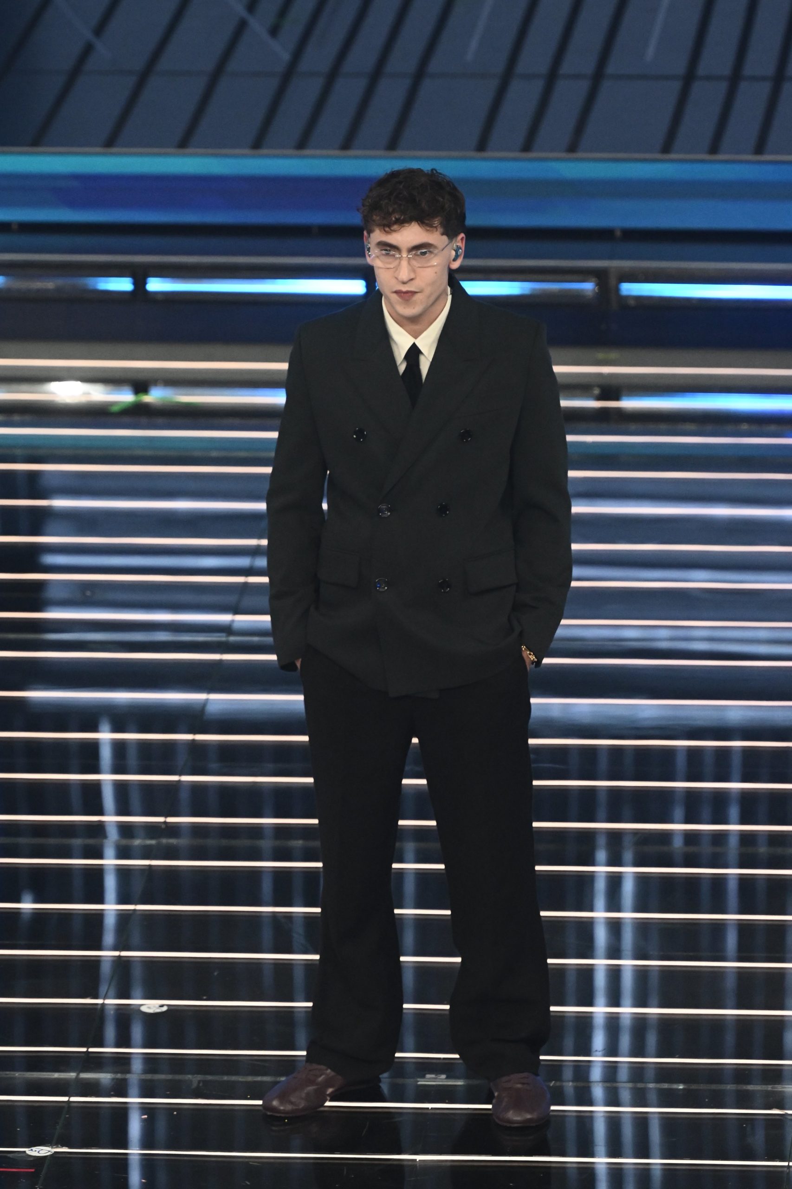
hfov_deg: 4.2
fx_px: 10892
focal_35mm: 330
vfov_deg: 6.2
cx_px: 396
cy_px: 594
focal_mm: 220
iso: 4000
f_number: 4.5
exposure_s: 1/320
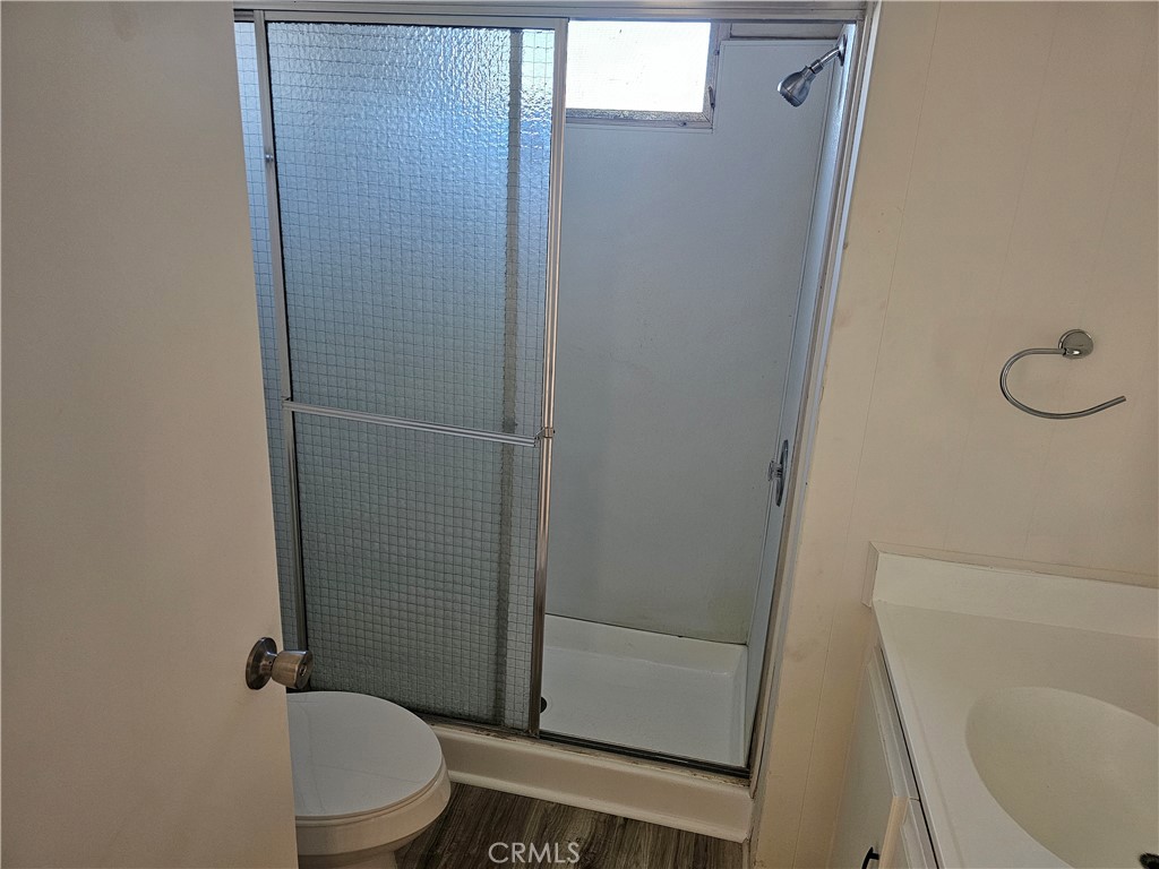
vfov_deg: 58.9
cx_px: 580
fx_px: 770
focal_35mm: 23
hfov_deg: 73.9
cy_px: 434
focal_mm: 6.3
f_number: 1.7
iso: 320
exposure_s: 1/170
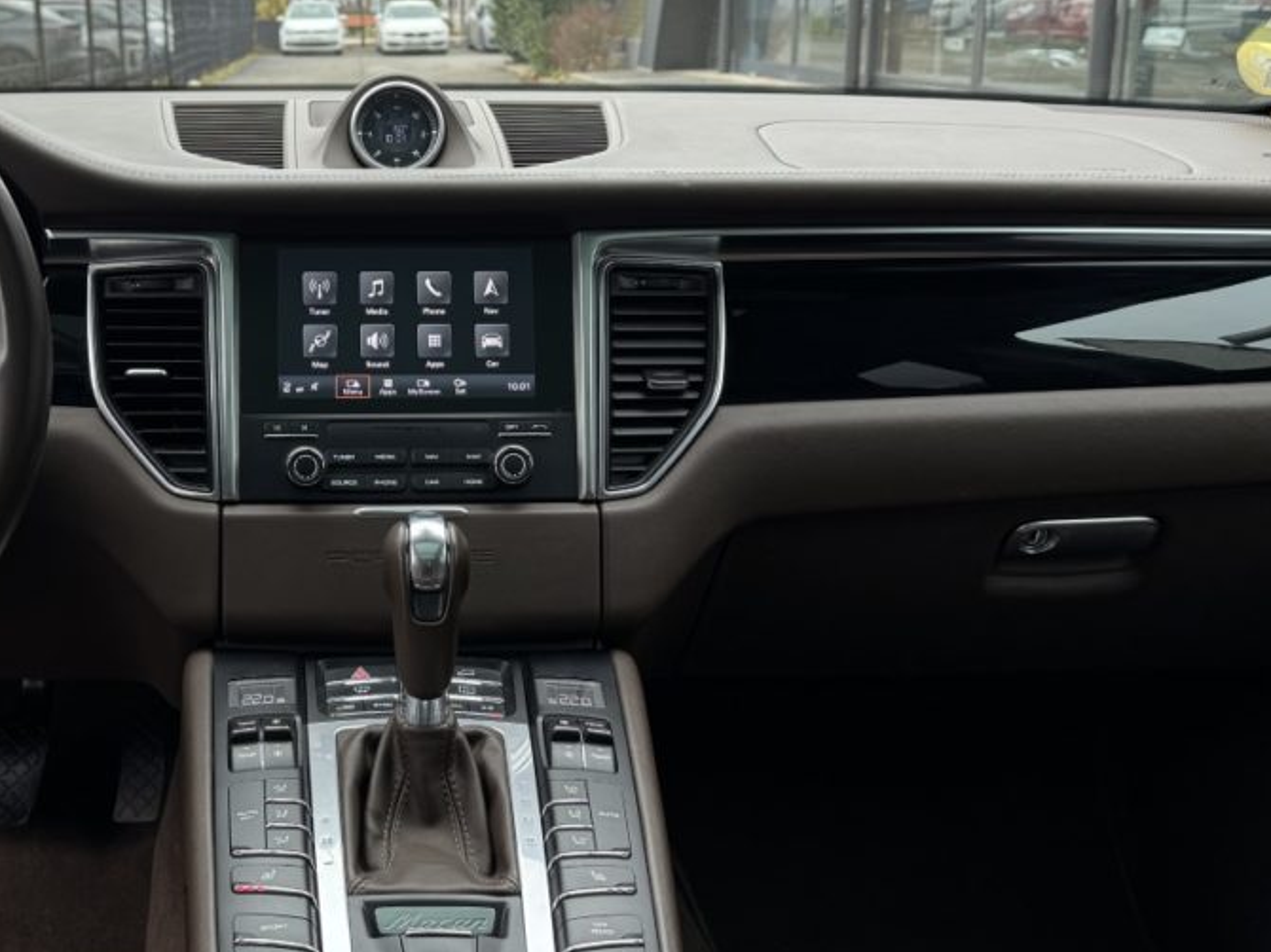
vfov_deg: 33.5
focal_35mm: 43
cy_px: 427
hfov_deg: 42.6
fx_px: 1578
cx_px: 334
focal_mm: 6.76
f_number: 1.78
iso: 100
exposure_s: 1/127
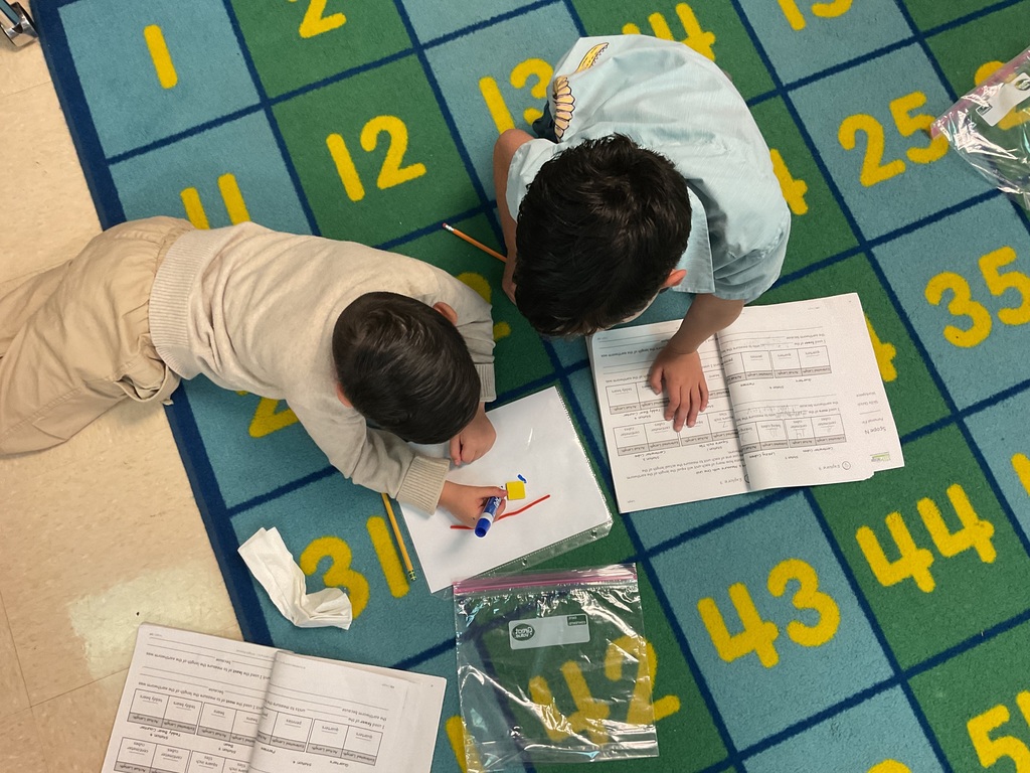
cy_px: 386
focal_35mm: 29
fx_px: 863
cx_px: 515
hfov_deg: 61.7
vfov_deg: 48.2
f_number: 1.8
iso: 125
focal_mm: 3
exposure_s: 1/60
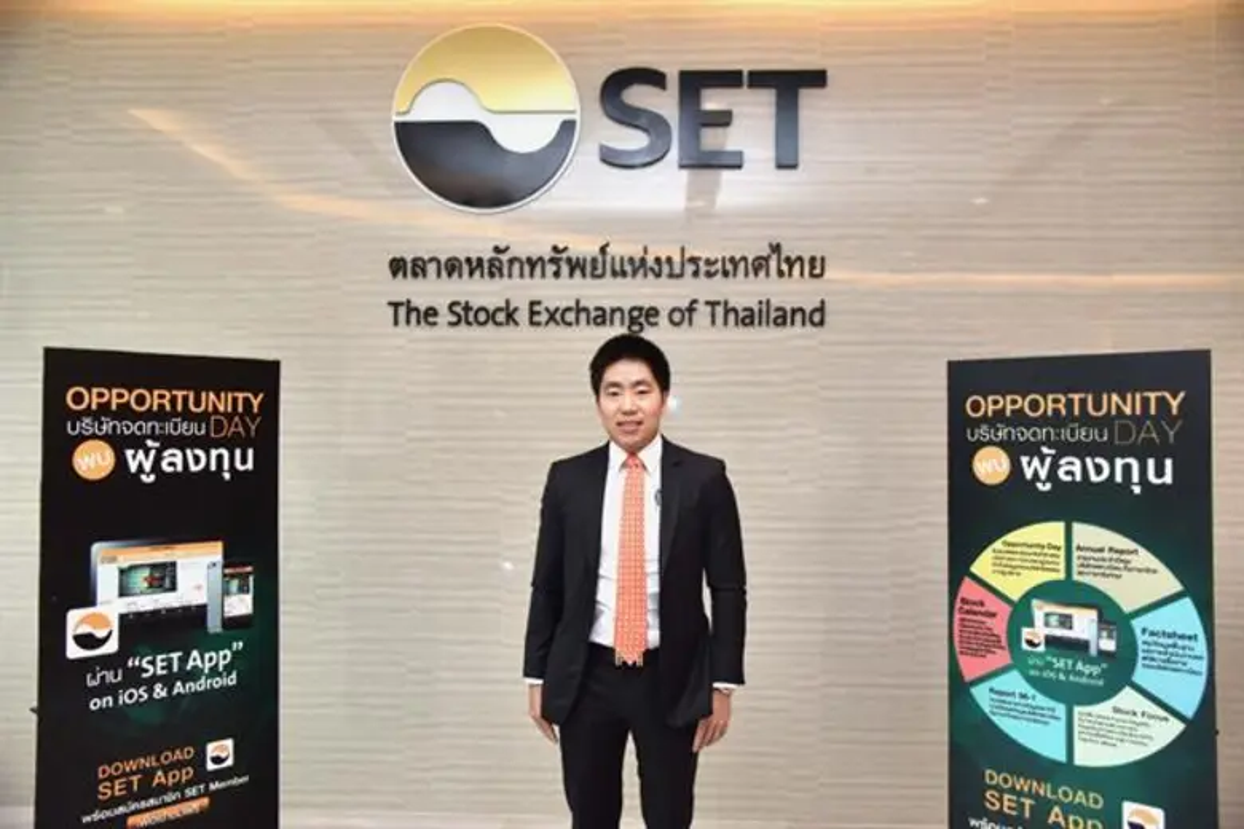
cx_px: 622
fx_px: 1037
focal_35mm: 30
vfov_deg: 43.6
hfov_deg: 61.9
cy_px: 414
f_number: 4
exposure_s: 1/200
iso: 800
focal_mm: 30
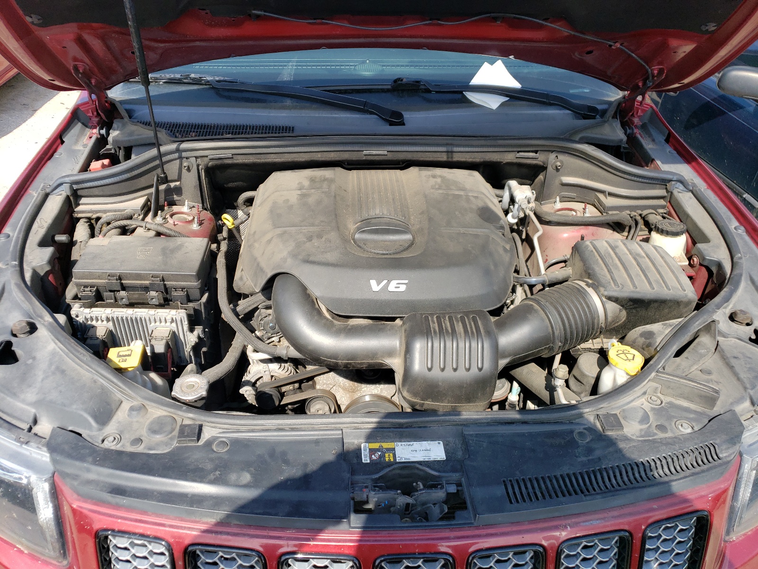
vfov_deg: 53.1
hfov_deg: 67.3
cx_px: 379
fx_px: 569
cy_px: 284
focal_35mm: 26
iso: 50
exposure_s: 1/1250
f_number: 1.5
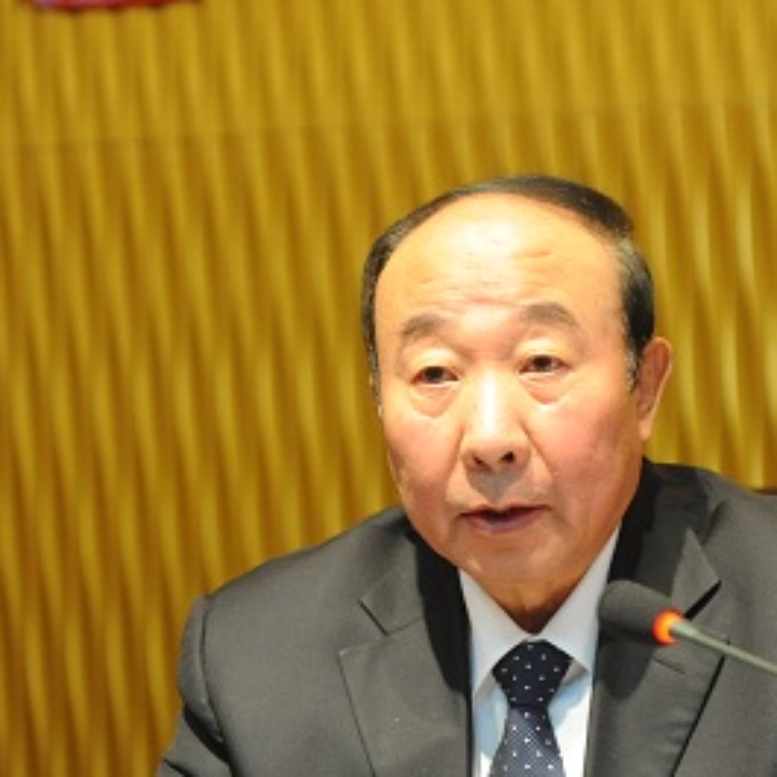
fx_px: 3631
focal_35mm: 143
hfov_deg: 12.2
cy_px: 610
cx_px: 450
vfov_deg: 12.2
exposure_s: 1/50
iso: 3200
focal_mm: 70
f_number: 3.2
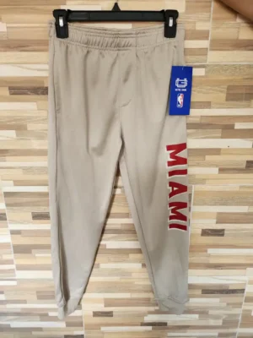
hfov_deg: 58.9
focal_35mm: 23
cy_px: 169
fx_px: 224
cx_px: 126
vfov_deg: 73.9
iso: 320
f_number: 1.8
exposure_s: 1/120
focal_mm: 6.4
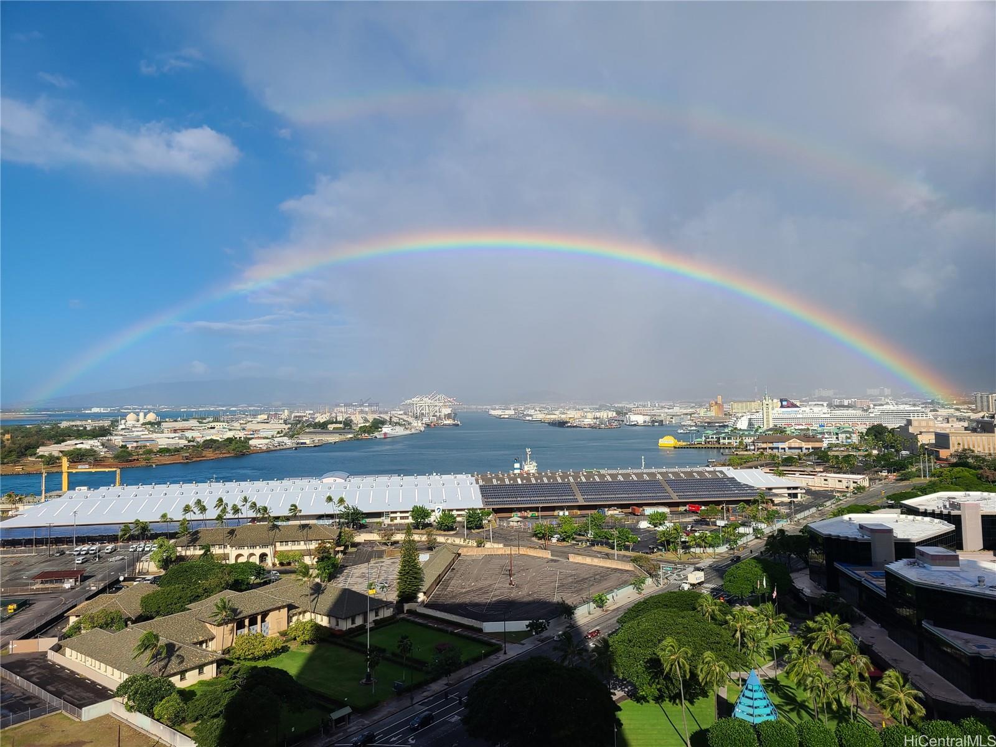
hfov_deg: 67.3
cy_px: 374
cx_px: 498
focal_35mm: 26
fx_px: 748
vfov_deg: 53.1
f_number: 1.8
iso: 40
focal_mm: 5.4
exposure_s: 1/4053
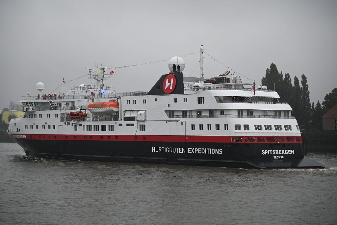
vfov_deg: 15.9
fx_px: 806
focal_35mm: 86
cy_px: 112
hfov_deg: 23.6
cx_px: 168
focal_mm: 86
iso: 200
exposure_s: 1/500
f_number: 4
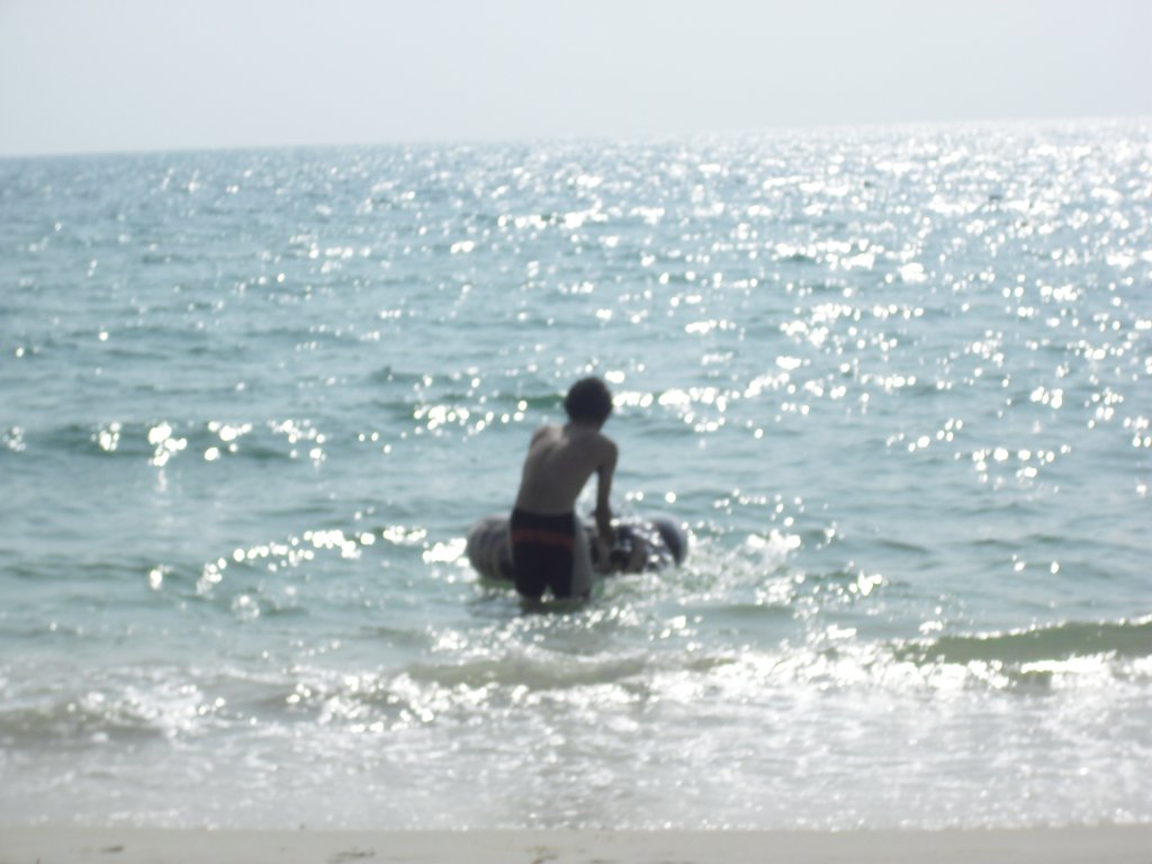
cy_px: 432
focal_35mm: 113
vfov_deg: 13.1
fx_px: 3761
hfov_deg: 17.4
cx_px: 576
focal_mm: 18.6
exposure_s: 1/200
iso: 100
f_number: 14.7
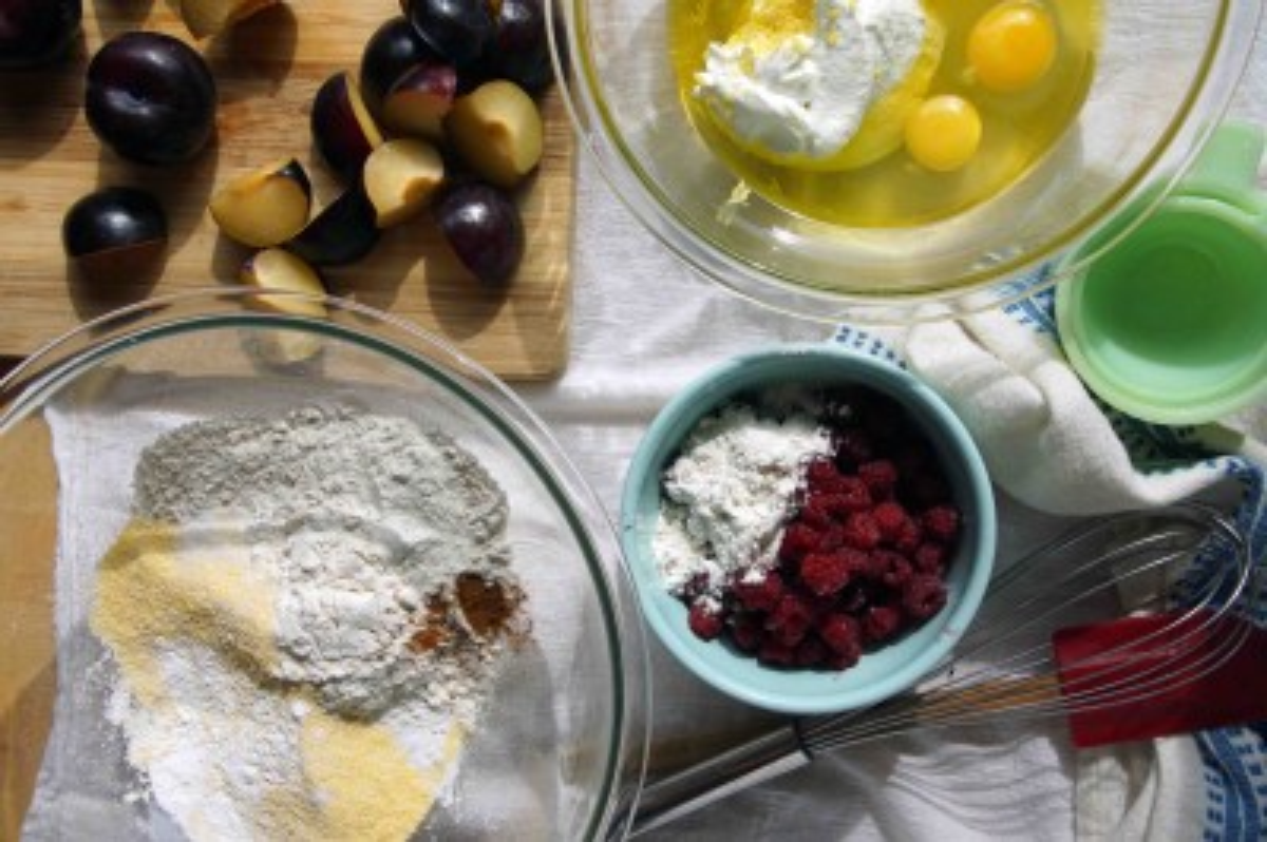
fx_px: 1371
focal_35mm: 39
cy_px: 421
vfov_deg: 34.2
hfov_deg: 49.6
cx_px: 634
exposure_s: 1/320
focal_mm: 26
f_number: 8
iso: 800
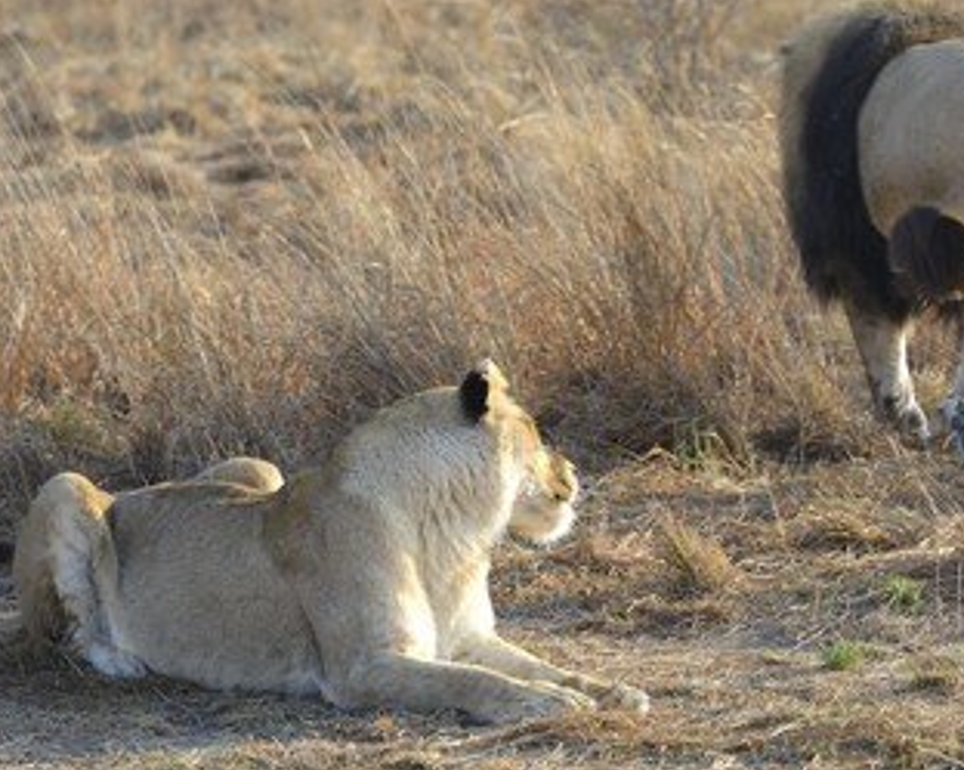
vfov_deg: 4.4
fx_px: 10090
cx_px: 572
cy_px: 371
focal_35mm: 354
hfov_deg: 5.5
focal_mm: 280
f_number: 7.1
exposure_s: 1/400
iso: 400
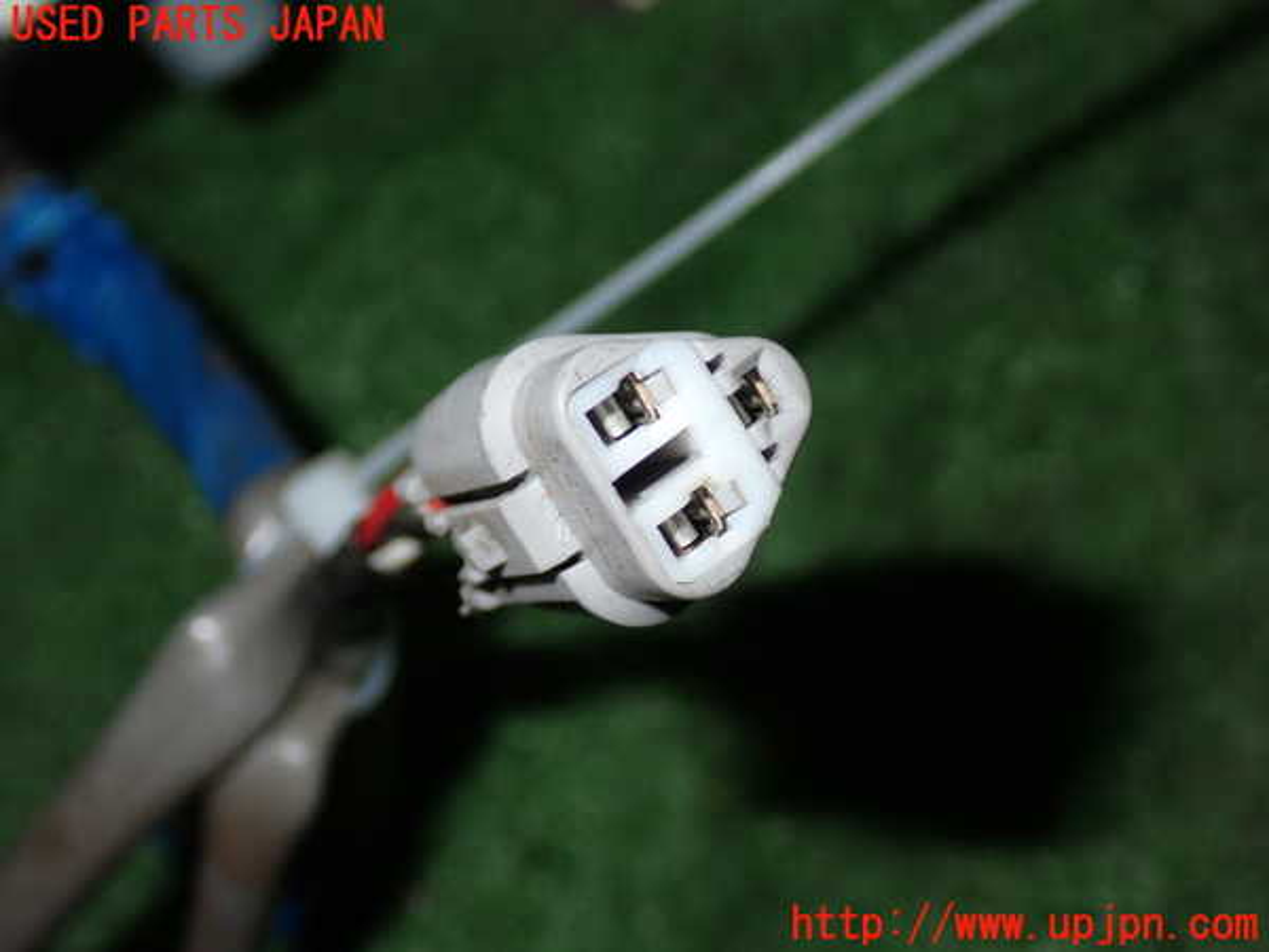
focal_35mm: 58
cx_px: 634
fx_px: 2126
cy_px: 476
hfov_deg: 33.2
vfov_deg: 25.2
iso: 200
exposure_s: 1/60
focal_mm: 10.35
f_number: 10
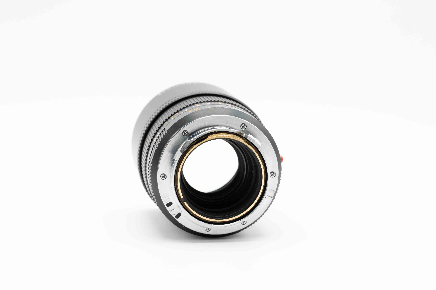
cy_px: 145
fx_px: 1090
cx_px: 218
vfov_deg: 15.2
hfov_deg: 22.6
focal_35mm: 90
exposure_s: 1/200
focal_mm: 90
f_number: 11
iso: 3200
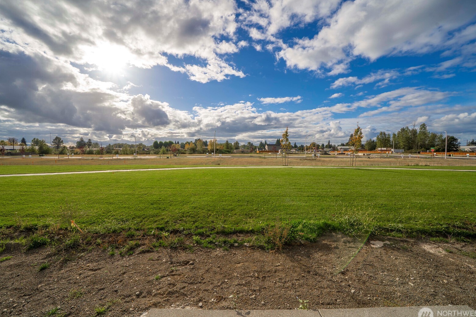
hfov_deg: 108.3
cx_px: 234
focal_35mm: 13
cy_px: 155
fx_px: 172
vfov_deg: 85.4
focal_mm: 12
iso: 100
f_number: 8
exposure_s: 1/350
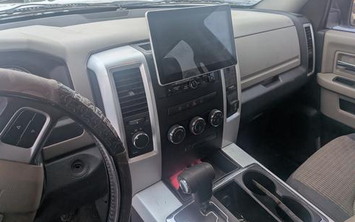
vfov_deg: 47.3
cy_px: 87
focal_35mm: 26
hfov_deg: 70.4
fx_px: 252
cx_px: 176
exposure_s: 1/100
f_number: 1.7
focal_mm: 4.53
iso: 73
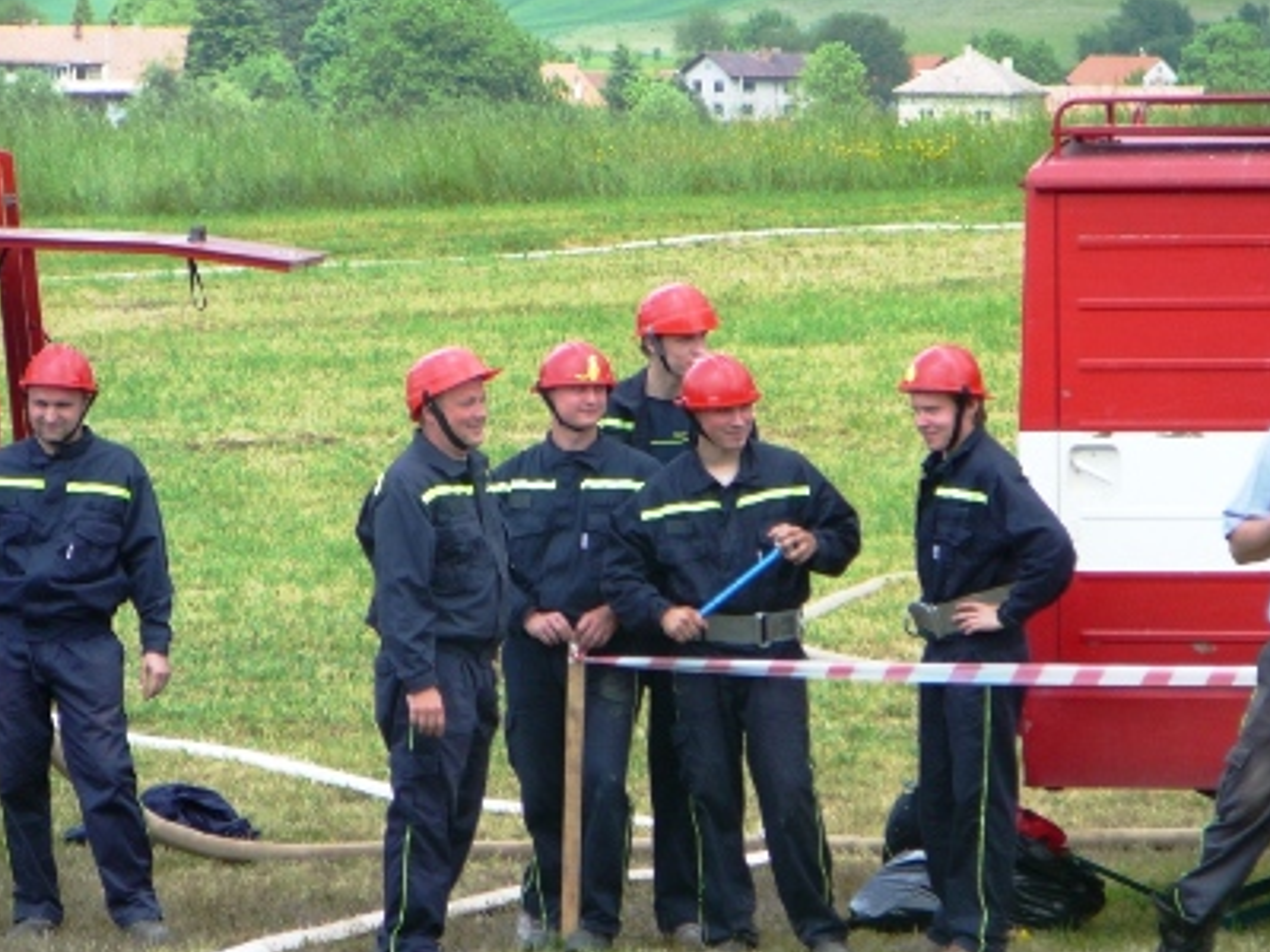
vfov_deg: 7.1
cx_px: 625
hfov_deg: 9.5
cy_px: 481
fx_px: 7668
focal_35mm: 209
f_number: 4.1
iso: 80
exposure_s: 1/250
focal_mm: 30.3
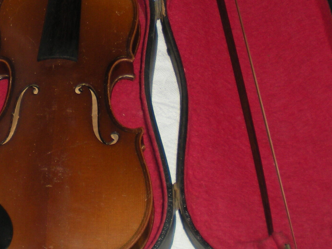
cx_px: 117
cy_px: 6
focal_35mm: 89
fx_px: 853
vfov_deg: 16.3
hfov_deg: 21.9
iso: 64
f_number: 3.1
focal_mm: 6.3
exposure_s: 1/60
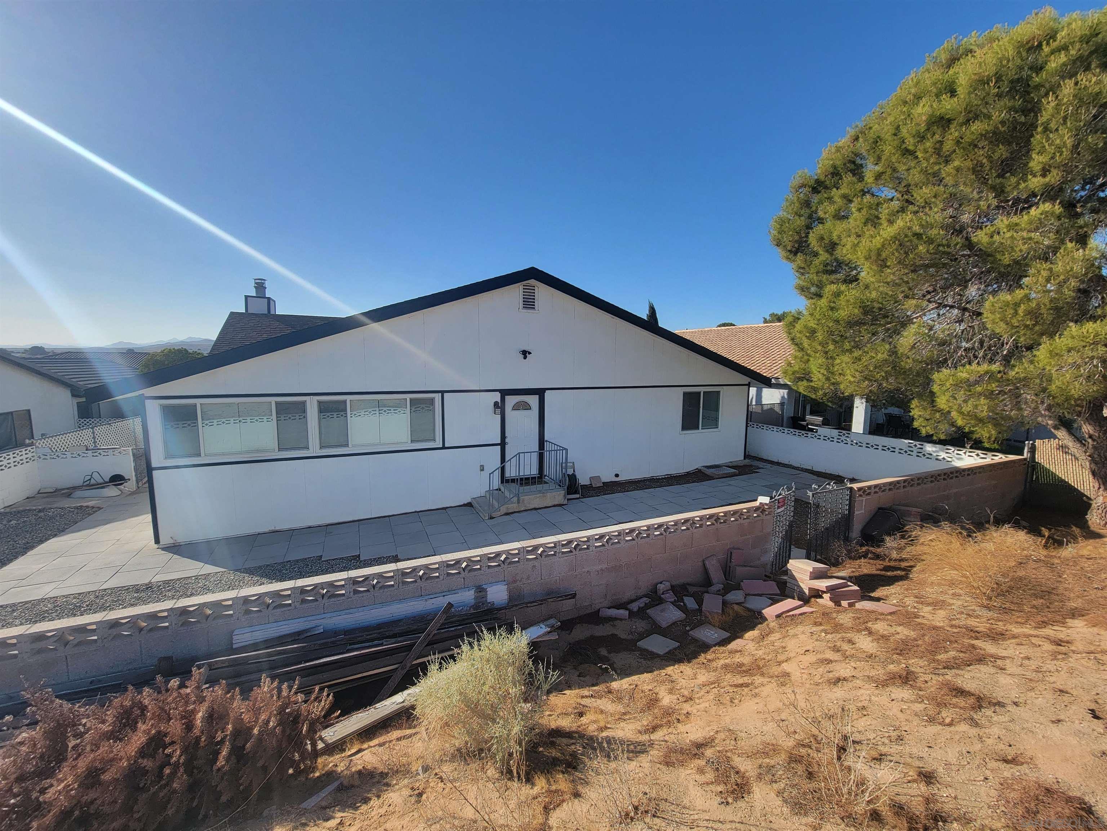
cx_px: 554
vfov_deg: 89.9
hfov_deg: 106.2
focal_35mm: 13
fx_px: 416
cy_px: 416
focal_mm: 2.2
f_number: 2.2
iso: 50
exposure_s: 1/1480
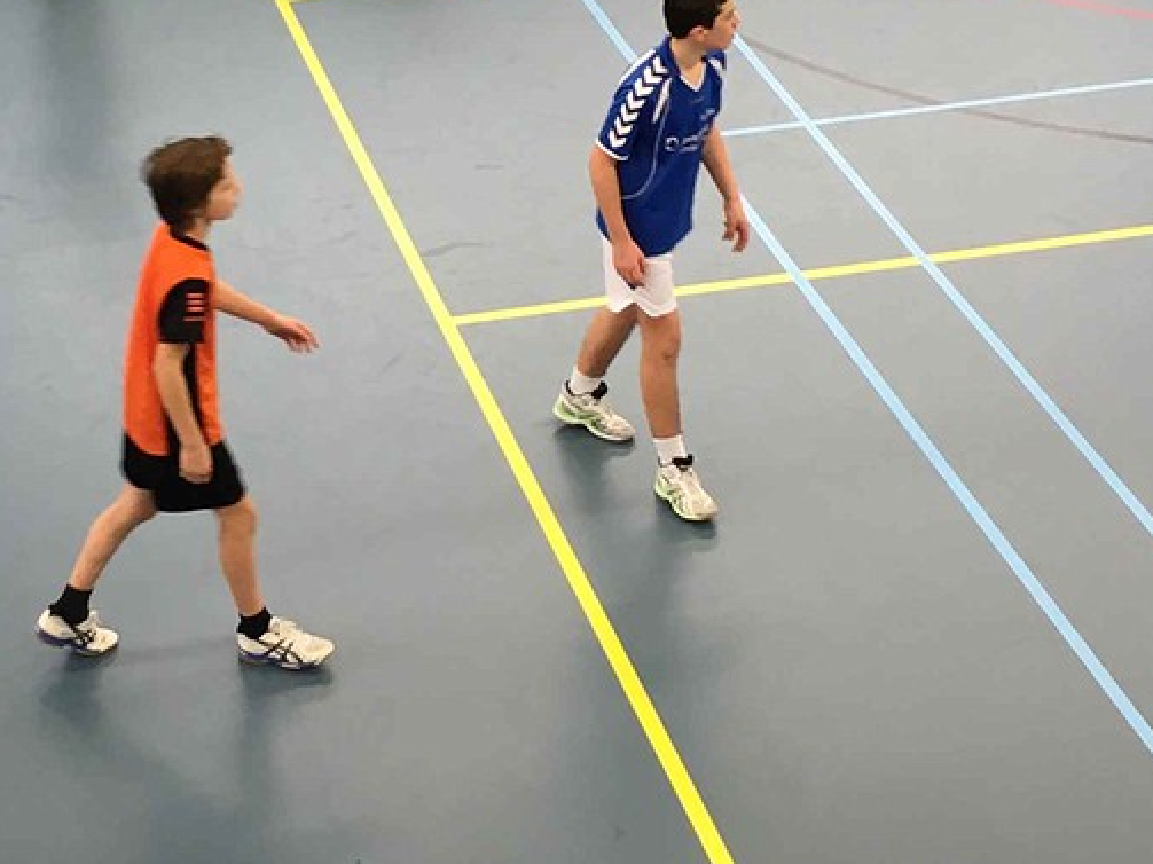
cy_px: 156
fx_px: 1965
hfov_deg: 32.6
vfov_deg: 24.4
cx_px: 454
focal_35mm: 59
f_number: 2.2
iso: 64
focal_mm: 4.15
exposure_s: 1/33
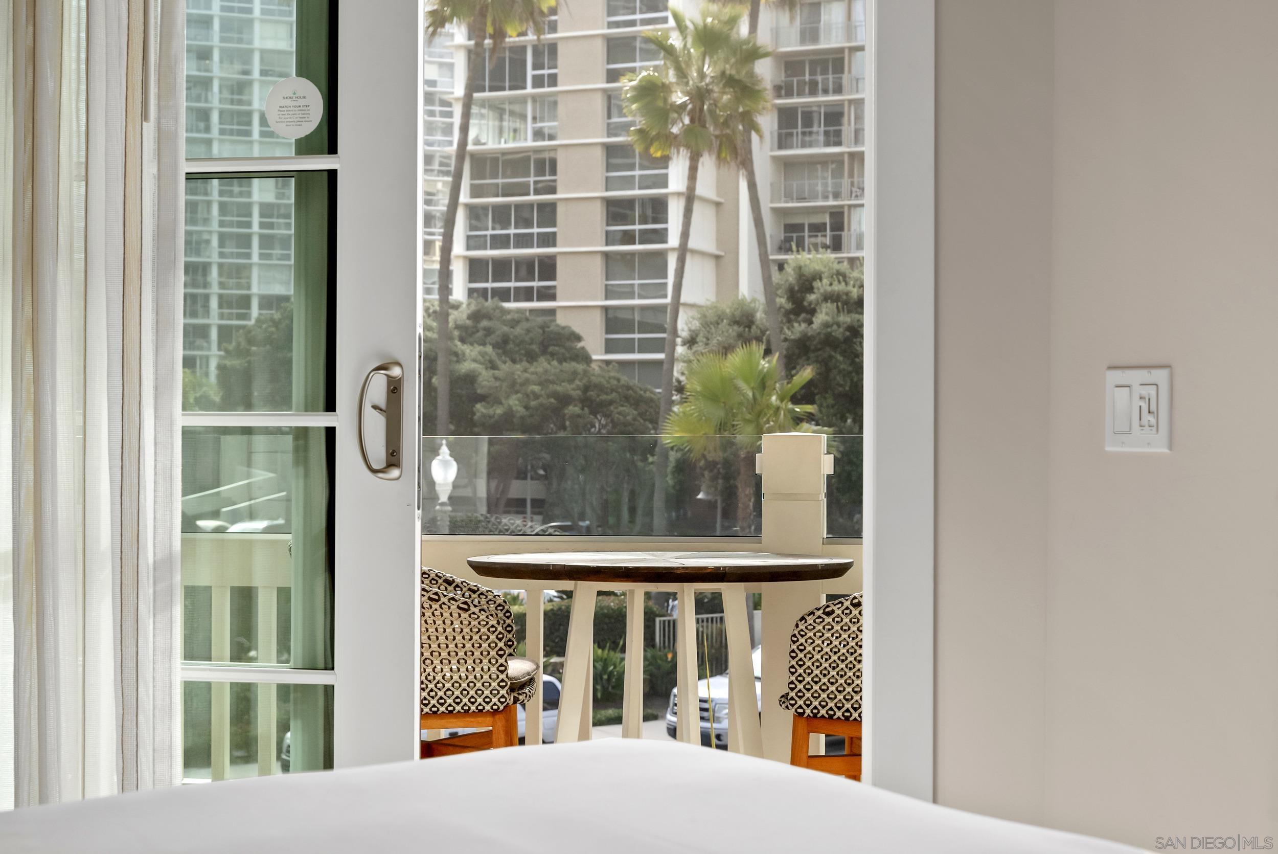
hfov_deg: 36.9
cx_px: 639
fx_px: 1918
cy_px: 427
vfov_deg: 25.1
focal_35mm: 54
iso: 500
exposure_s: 1/125
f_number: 8
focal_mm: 54
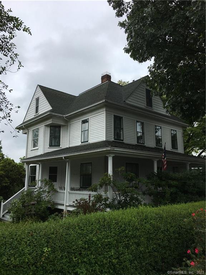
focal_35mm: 29
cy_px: 138
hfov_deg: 48.2
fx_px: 230
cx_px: 103
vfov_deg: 61.7
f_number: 2.2
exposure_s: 1/1451
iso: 25
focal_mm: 4.15
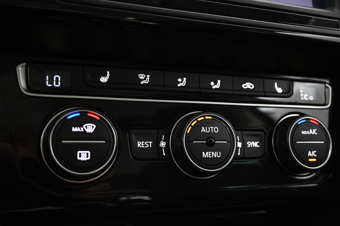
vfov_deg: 35.5
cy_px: 113
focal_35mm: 38
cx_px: 170
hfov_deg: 51.3
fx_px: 354
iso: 1600
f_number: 4.2
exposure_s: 1/13
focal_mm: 25
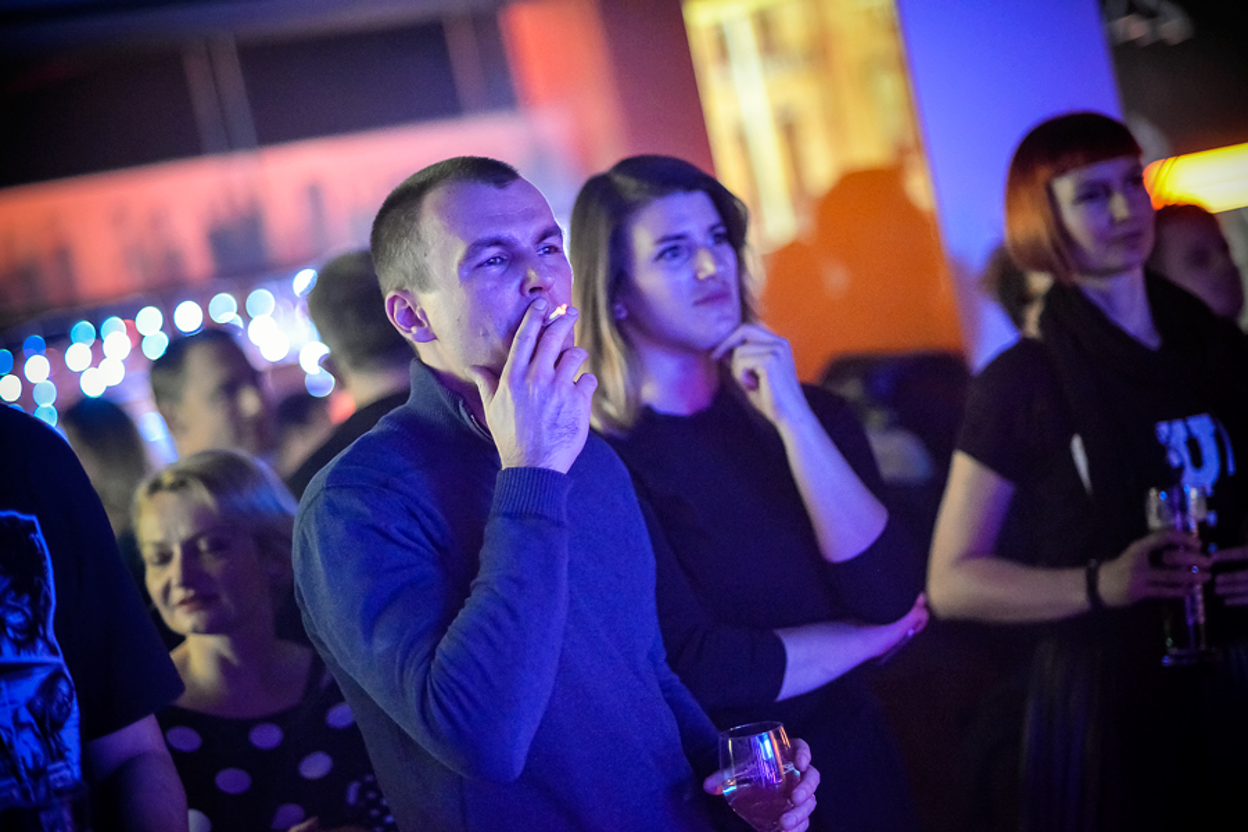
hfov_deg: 23.9
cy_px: 416
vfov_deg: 16.1
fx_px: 2946
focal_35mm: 85
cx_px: 624
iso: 6400
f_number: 1.8
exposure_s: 1/80
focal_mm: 85
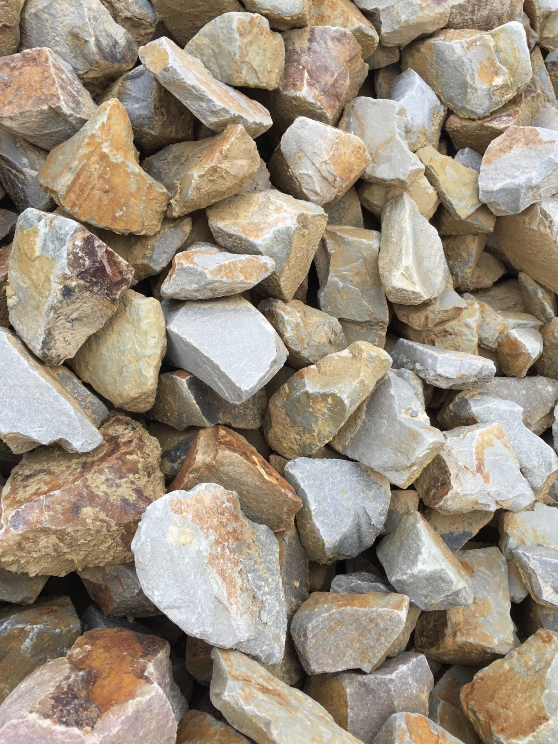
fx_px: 623
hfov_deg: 48.2
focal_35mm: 29
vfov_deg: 61.7
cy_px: 372
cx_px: 279
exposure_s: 1/280
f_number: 2.2
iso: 32
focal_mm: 4.15
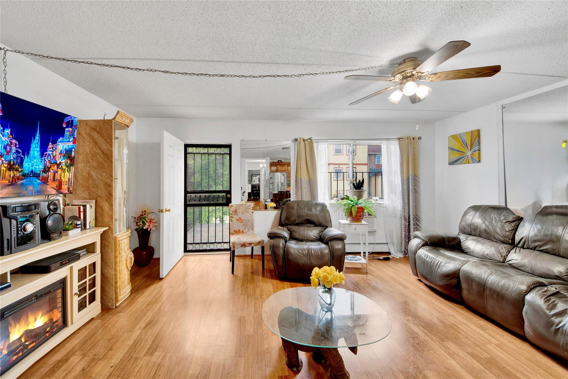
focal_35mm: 12
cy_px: 190
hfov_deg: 112.6
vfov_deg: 90.0
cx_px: 284
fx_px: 189
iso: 100
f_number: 8
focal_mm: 8
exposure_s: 1/2
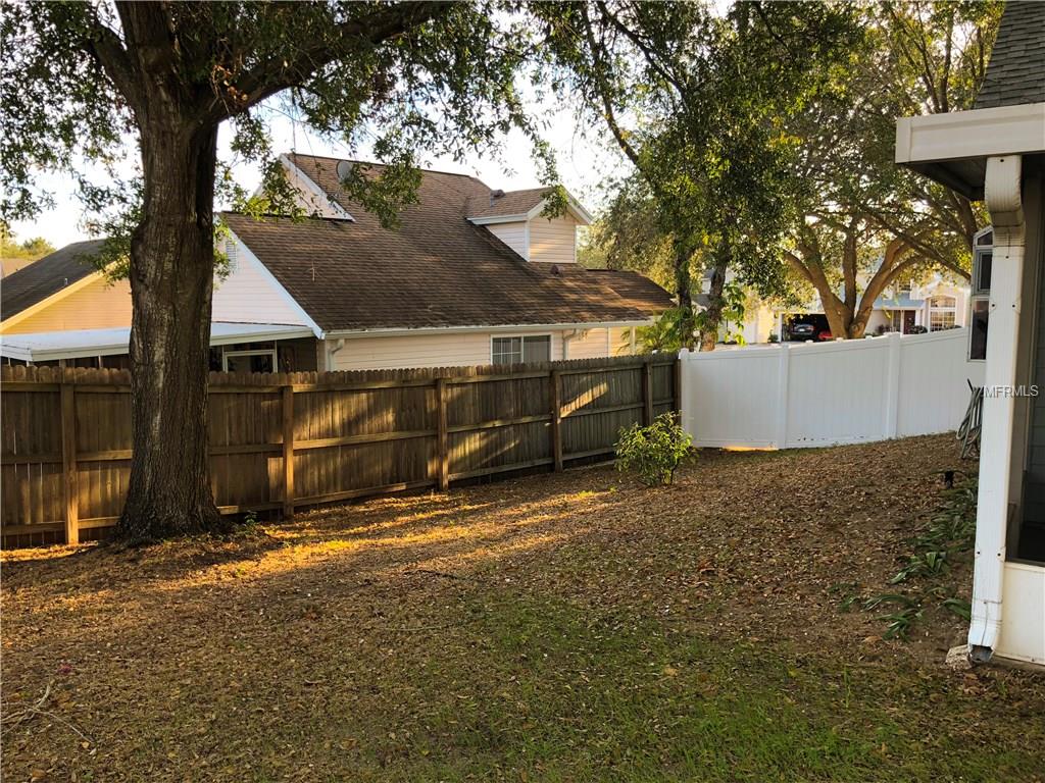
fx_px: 845
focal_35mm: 28
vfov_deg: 49.7
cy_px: 392
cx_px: 522
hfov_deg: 63.4
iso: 20
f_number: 1.8
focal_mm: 4
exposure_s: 1/122
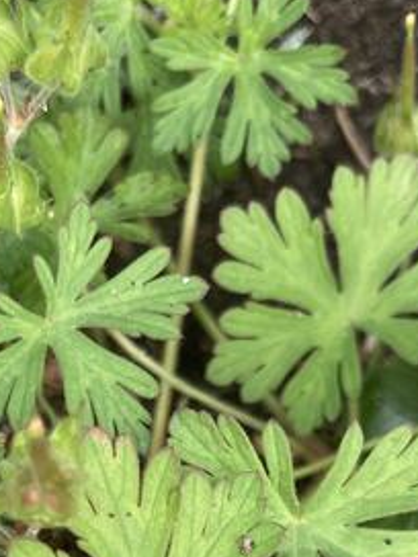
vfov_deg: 24.8
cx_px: 167
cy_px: 639
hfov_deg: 20.4
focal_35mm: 72
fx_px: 1159
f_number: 1.8
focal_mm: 3.99
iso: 20
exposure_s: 1/389
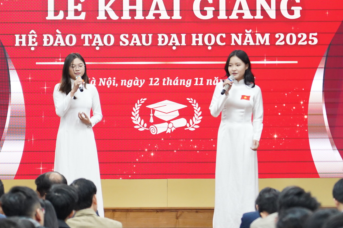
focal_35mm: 246
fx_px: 2342
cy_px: 11
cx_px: 134
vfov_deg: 5.6
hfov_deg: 8.4
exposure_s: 1/125
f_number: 4
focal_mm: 104
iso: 3200
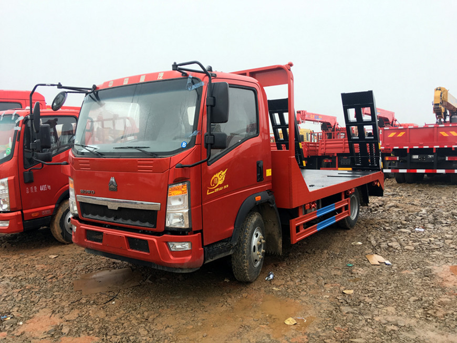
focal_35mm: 29
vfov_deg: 48.2
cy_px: 172
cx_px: 228
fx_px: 383
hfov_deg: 61.7
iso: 32
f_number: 2.2
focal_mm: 4.15
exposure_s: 1/100
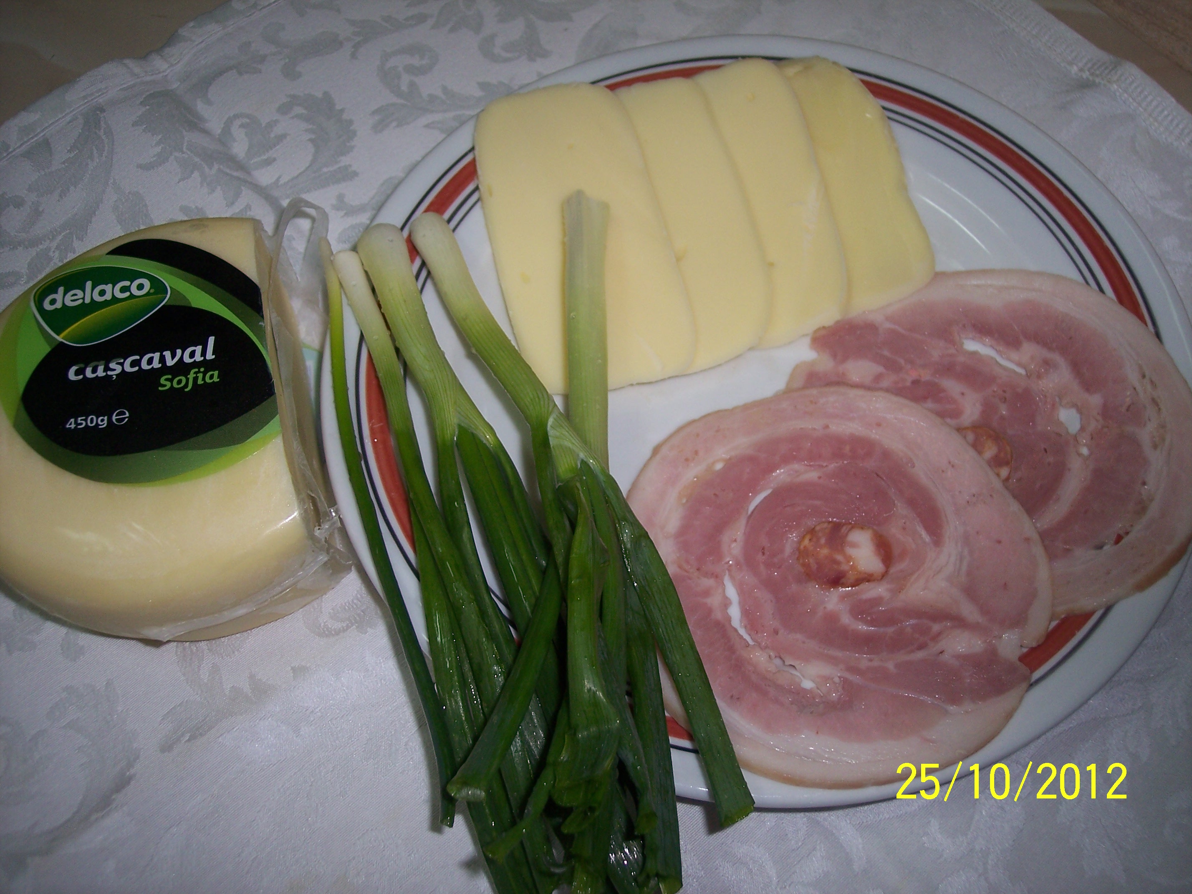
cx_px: 596
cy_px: 447
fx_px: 1343
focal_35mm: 39
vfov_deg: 36.8
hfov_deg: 47.9
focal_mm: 8
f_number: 2.8
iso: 100
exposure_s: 1/60
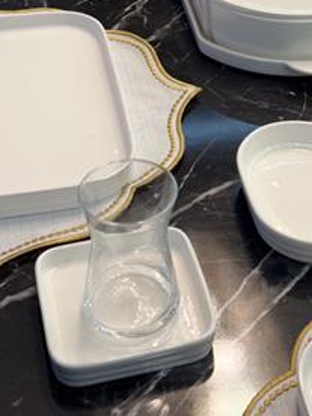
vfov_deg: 21.8
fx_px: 1058
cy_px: 48
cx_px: 249
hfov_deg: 16.7
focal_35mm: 88
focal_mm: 6.76
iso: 50
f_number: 1.78
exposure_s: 1/121
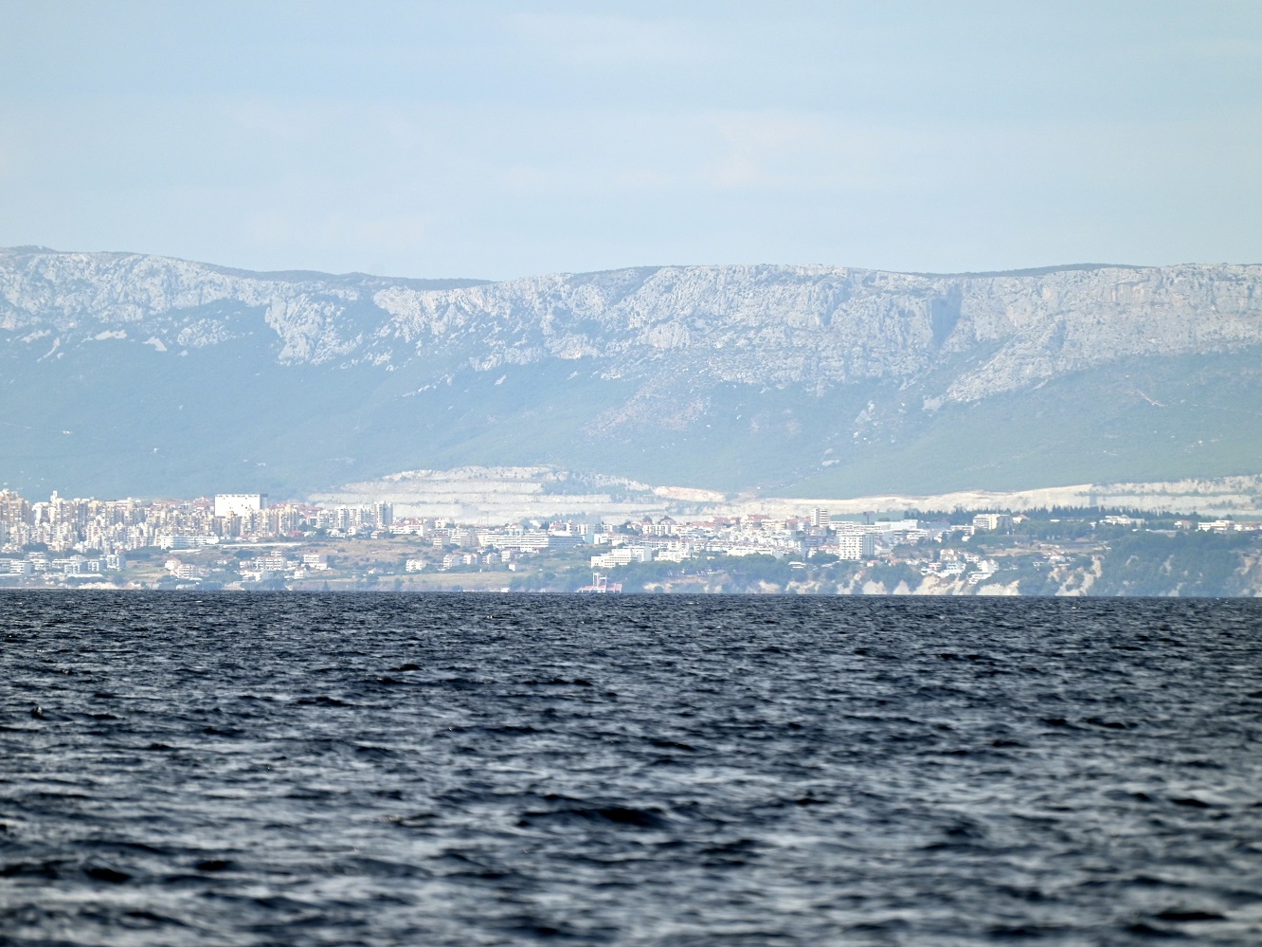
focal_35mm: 325
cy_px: 474
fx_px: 11849
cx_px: 590
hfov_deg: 6.1
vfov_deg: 4.6
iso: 250
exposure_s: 1/2500
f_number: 5.6
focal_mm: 300
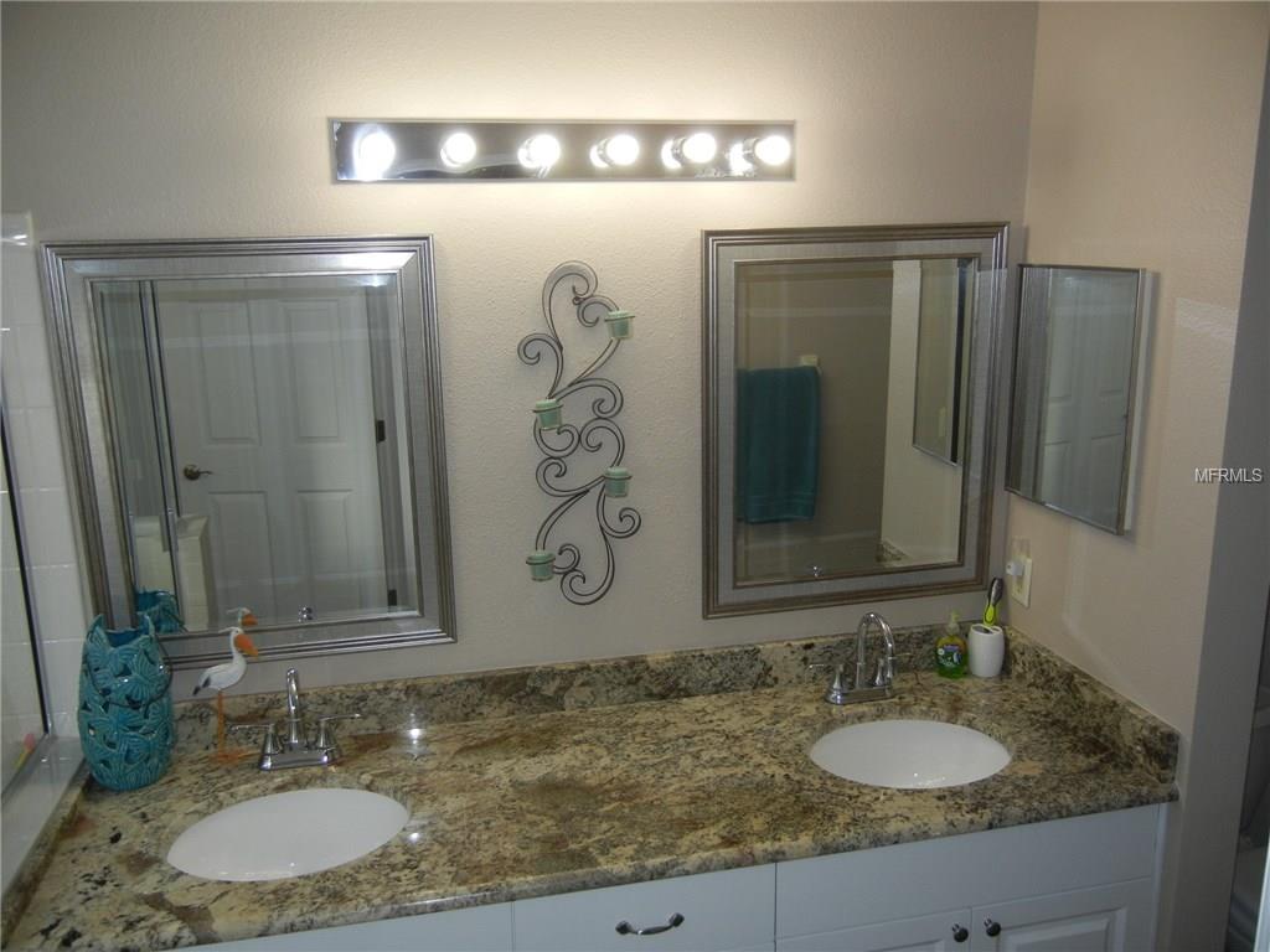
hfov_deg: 60.0
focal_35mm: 30
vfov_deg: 46.8
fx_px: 1101
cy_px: 476
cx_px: 635
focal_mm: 5.4
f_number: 3.5
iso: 160
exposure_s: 1/88.5
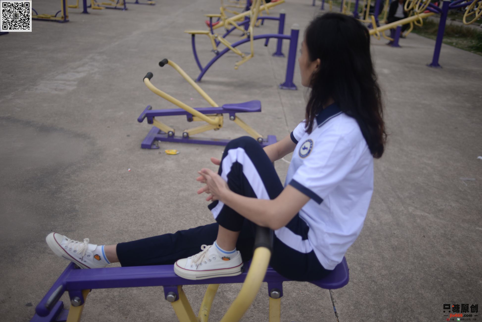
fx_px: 469
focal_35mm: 35
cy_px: 161
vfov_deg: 37.9
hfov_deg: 54.4
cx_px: 241
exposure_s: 1/1000
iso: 125
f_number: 2
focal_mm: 35
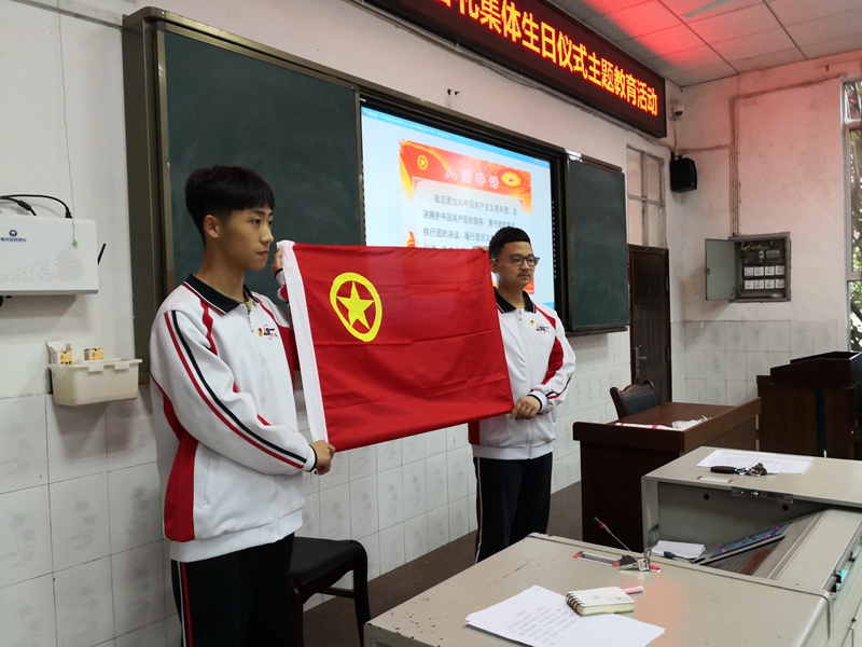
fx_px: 672
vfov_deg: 51.4
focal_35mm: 27
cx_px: 431
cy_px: 324
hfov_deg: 65.3
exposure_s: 1/33.3
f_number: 1.6
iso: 160
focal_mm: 3.95
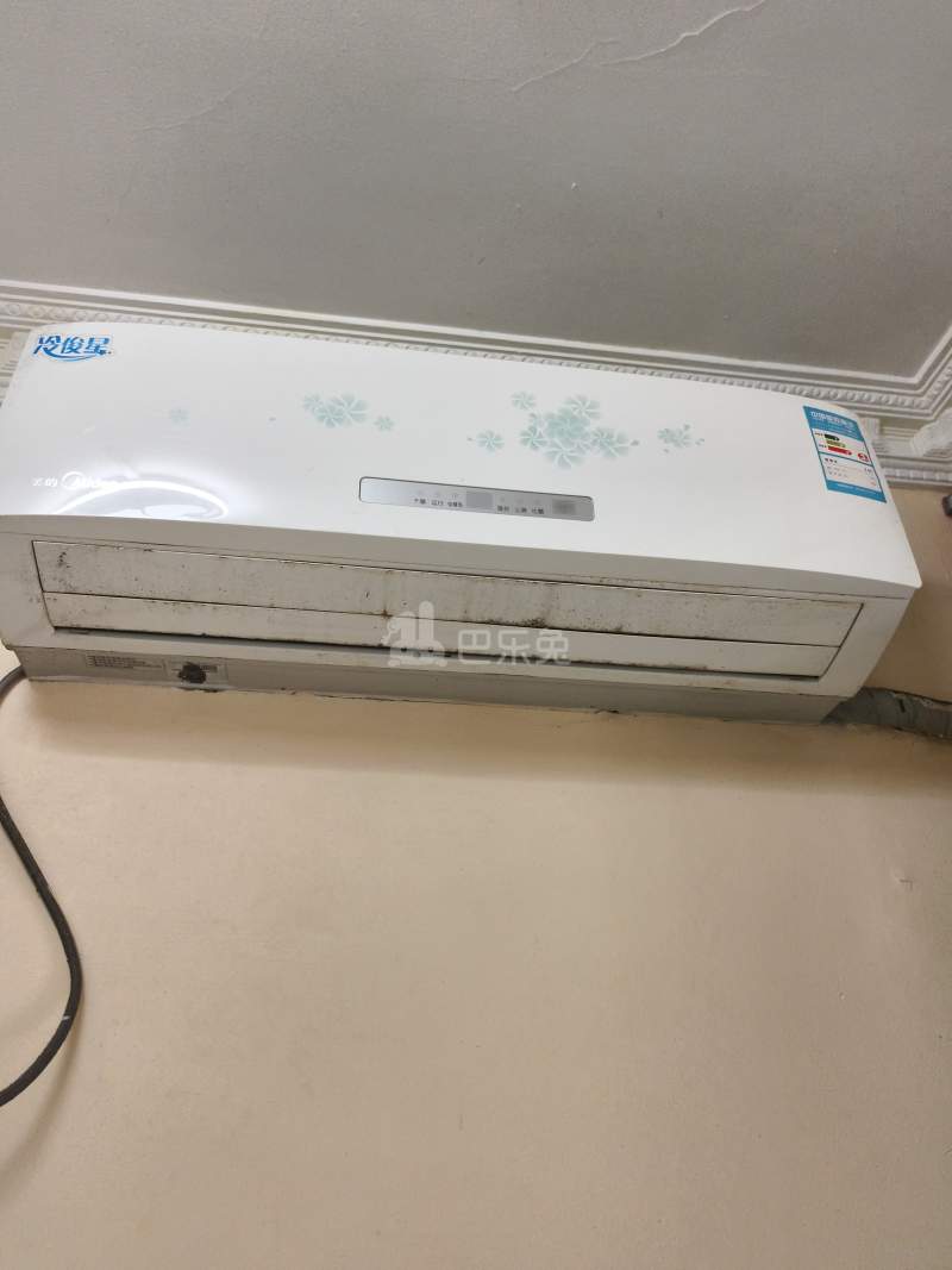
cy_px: 635
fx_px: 844
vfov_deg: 73.9
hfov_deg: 58.9
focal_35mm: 23
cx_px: 476
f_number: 1.57
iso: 595
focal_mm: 5.6
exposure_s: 1/100
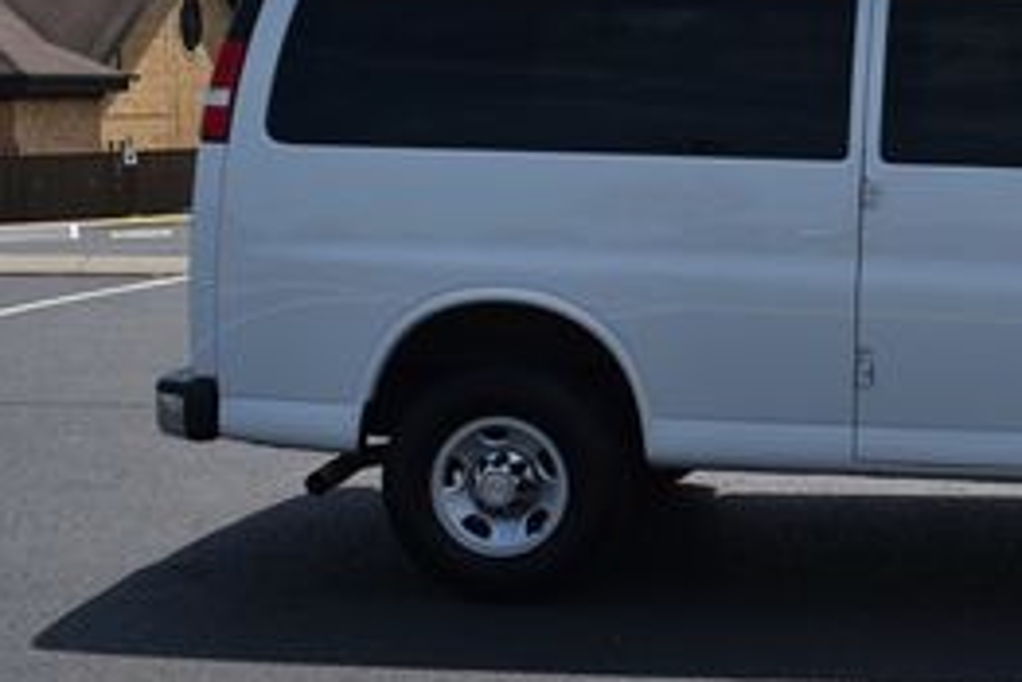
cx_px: 1057
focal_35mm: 66
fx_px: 1875
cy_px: 95
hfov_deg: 28.3
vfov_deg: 20.3
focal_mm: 18
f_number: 9
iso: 100
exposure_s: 1/320
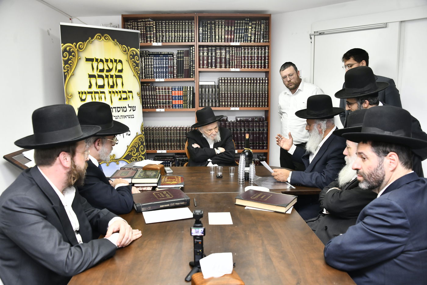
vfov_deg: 46.4
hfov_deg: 65.5
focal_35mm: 28
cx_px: 214
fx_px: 332
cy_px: 142
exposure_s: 1/125
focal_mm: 28
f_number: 5.6
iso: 800
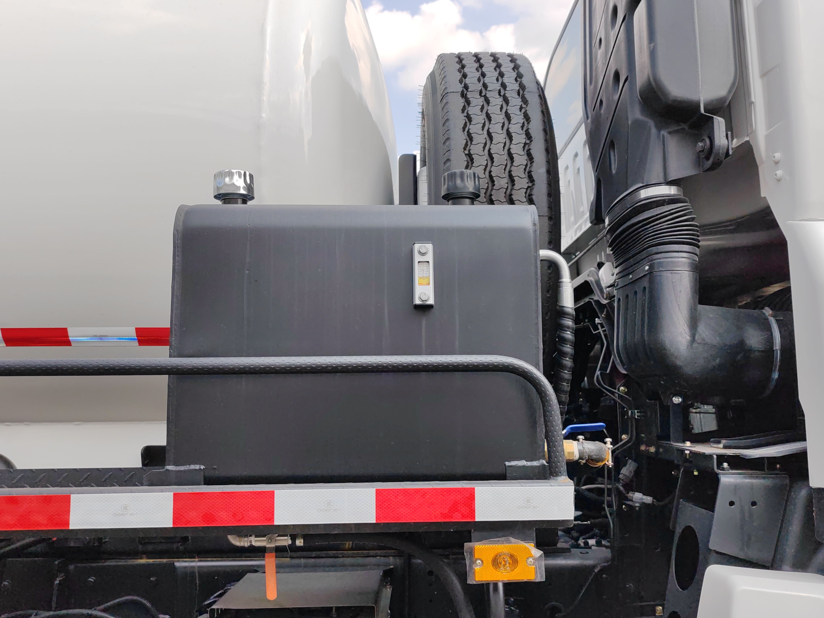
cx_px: 421
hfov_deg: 55.3
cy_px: 313
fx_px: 786
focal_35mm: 33
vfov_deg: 42.9
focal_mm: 6.14
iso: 50
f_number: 1.8
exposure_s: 1/440
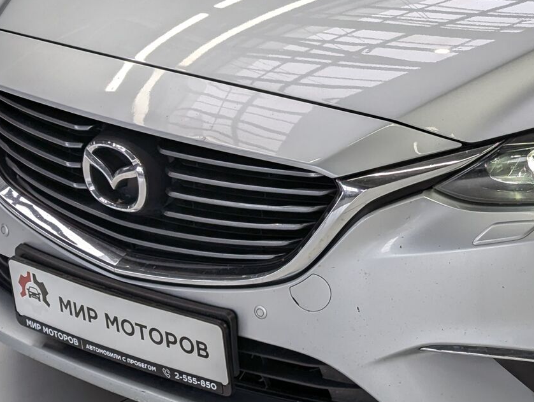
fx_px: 1699
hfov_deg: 17.5
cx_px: 512
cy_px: 67
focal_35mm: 110
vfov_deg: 13.4
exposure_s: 1/300
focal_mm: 6.81
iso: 43
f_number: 1.85
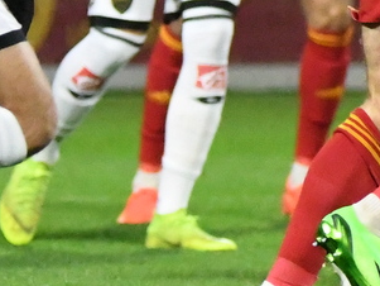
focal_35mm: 1684
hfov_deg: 1.2
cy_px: -147
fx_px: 18494
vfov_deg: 0.9
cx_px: 412
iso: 10000
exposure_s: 1/1250
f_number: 5.3
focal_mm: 220
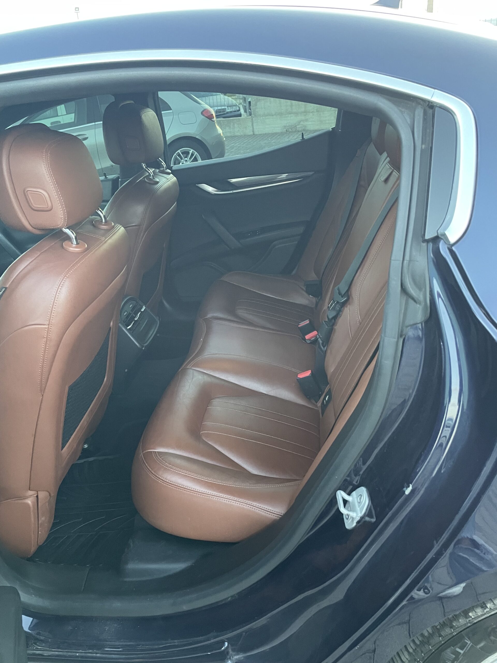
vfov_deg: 67.3
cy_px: 332
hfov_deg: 53.1
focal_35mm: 26
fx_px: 498
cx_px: 248
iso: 500
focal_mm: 4.2
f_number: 1.6
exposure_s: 1/60
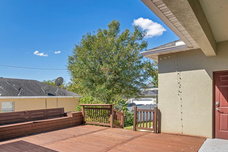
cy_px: 106
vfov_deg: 50.0
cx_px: 81
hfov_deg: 70.0
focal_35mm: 25
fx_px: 158
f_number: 6.3
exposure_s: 1/200
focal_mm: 16
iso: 100
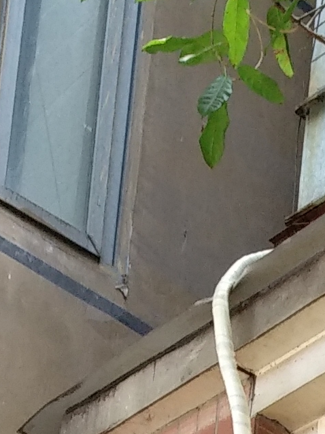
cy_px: 1050
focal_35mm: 138
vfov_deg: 11.7
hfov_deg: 10.1
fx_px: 1729
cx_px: 607
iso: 200
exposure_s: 1/100
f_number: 2.2
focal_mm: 3.81
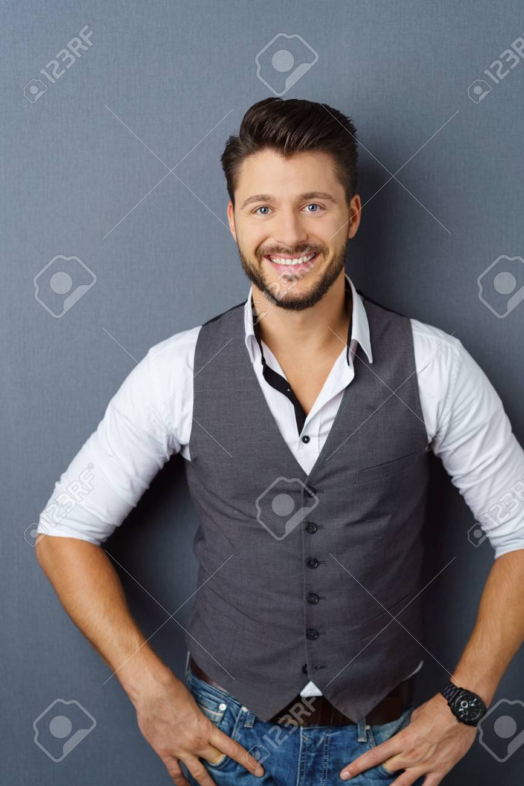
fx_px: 1200
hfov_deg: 24.6
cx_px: 262
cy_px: 393
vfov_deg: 36.2
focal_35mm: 55
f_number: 2.8
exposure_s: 1/160
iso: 100
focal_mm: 55
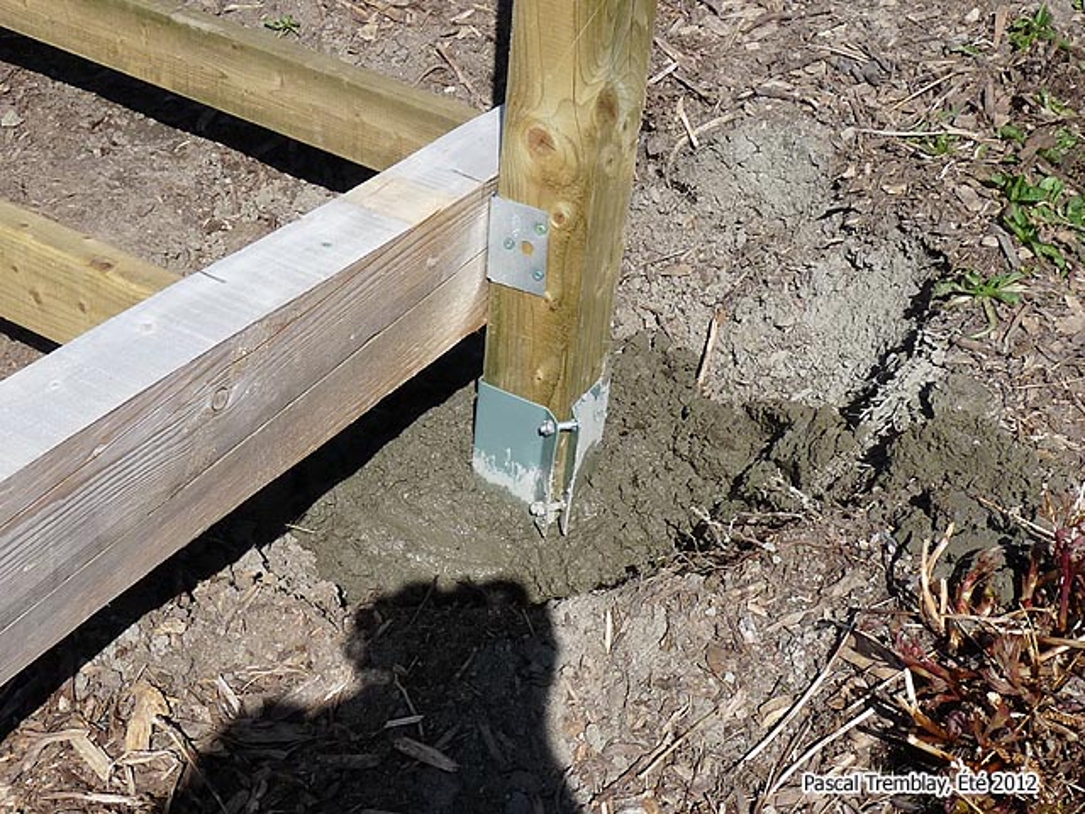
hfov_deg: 38.9
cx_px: 542
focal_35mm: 49
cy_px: 407
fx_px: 1536
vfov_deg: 29.7
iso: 100
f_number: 5.6
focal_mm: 4.8
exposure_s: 1/500
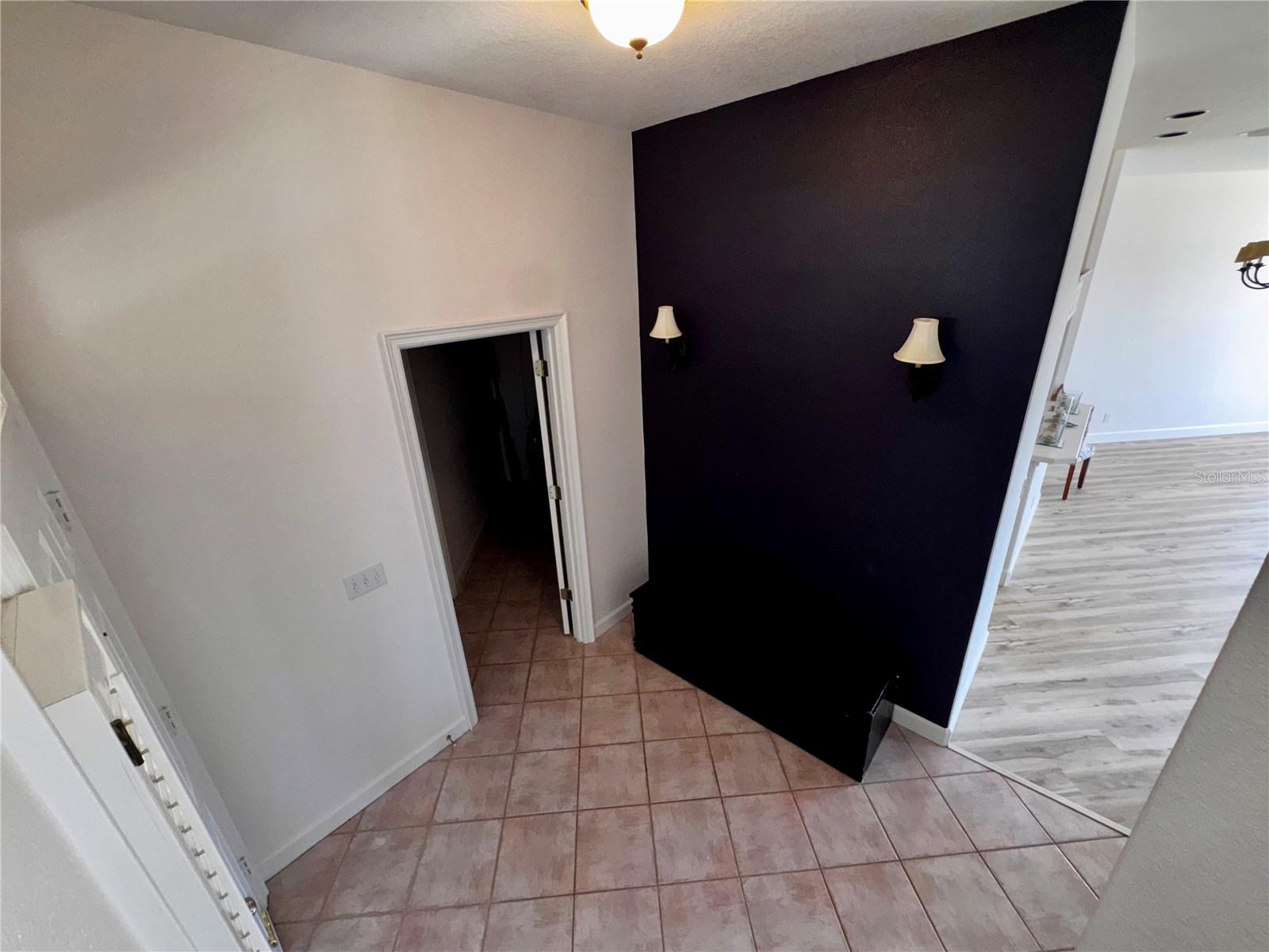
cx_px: 634
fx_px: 513
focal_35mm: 14
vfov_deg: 85.7
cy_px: 476
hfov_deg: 102.1
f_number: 2.2
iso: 80
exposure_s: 1/77
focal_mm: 2.22
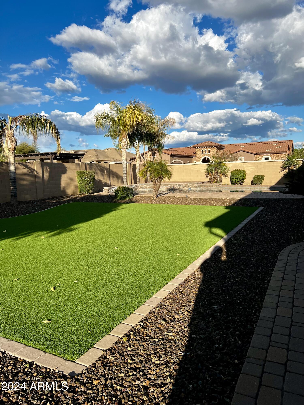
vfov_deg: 67.3
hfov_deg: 53.1
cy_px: 202
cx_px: 152
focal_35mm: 26
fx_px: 304
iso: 50
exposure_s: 1/3460
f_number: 1.5
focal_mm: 5.7
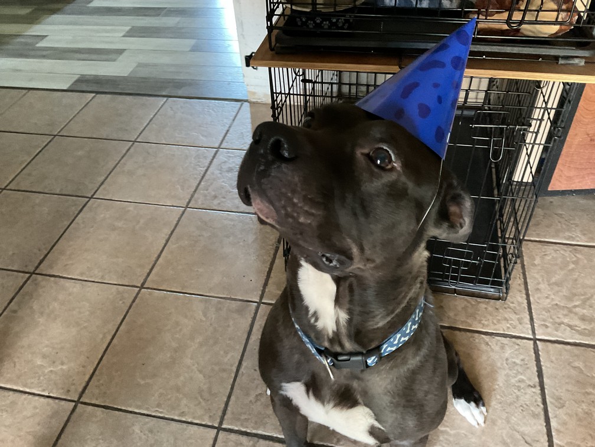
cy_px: 224
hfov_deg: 61.7
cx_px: 298
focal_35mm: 29
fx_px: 498
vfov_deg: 48.2
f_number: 1.8
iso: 500
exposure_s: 1/24
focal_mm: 3
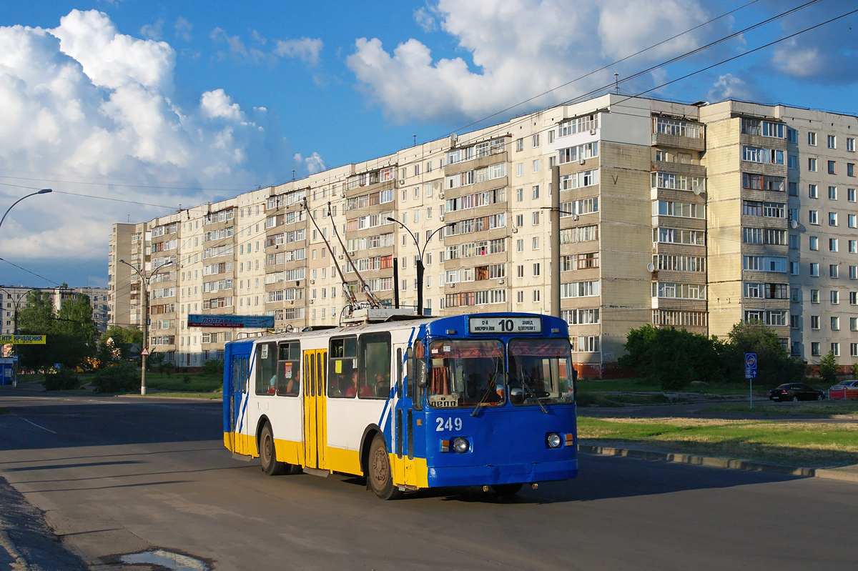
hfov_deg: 37.5
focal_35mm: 53
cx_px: 429
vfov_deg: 25.5
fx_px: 1263
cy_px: 286
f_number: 6.3
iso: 250
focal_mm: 35
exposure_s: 1/1250
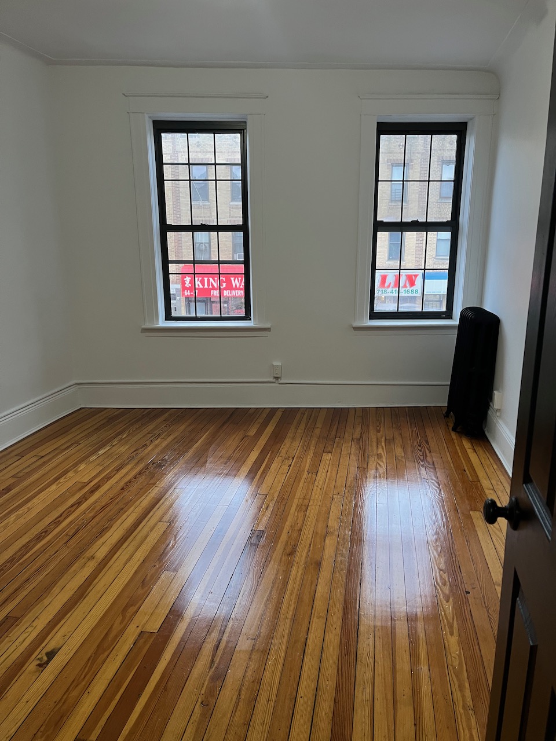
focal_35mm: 26
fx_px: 557
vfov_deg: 67.3
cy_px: 370
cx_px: 278
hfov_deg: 53.1
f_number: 1.6
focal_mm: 5.1
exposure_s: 1/60
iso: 125
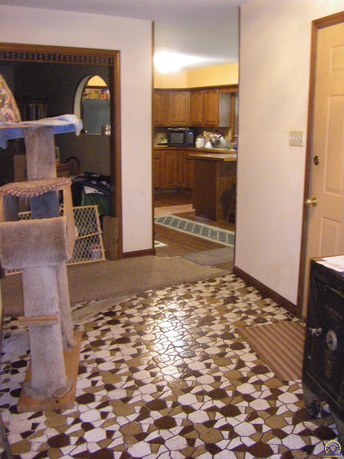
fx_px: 504
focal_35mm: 38
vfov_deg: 49.0
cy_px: 230
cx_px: 172
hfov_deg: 37.7
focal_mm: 6.3
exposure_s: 1/13
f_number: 3.5
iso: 800
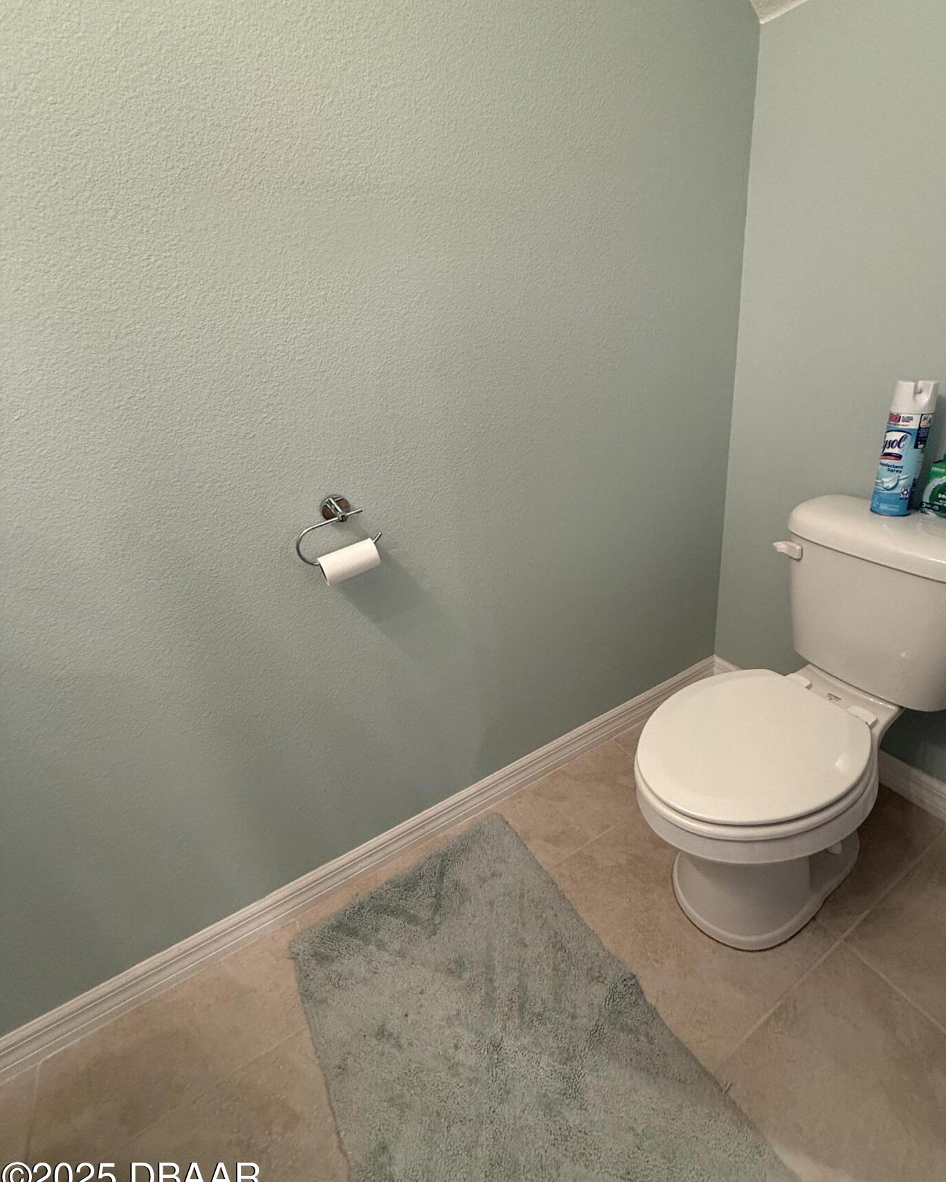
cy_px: 549
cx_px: 518
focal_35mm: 16
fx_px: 560
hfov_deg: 80.2
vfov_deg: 93.0
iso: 400
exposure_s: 1/60
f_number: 2.2
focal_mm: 2.22
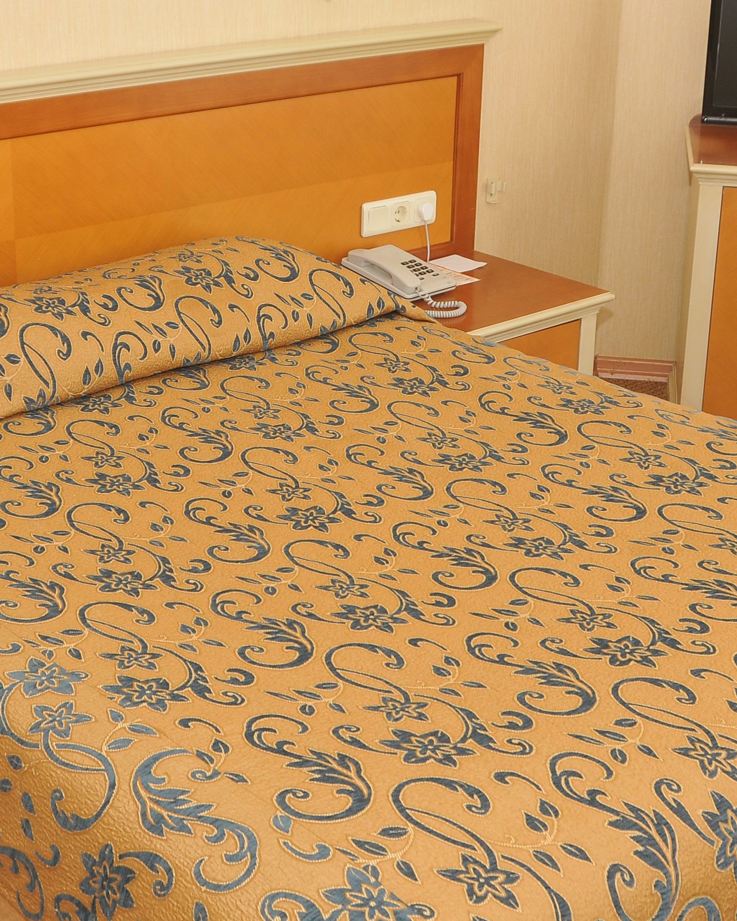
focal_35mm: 58
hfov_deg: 26.2
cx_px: 341
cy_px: 400
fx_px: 1581
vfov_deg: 32.4
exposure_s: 1/60
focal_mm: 18
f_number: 5
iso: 200
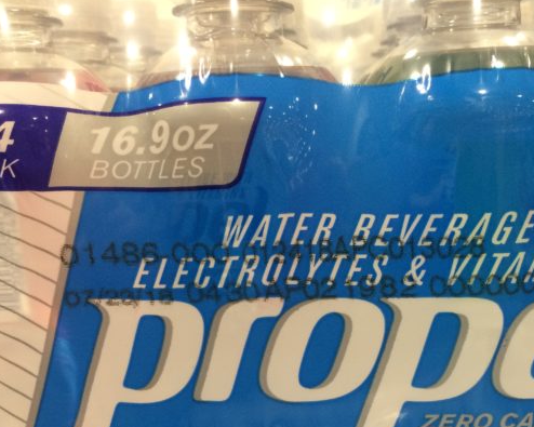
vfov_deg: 33.6
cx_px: 318
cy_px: 305
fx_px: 695
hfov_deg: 41.8
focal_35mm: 44
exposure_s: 1/30
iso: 100
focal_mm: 4.15
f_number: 2.2
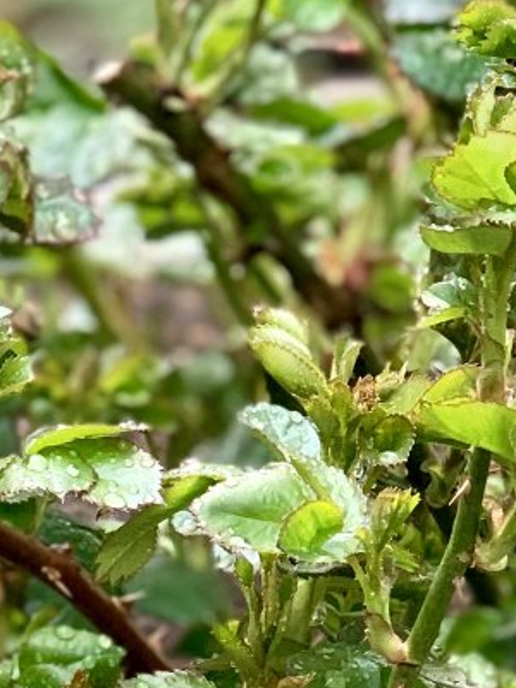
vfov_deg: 9.4
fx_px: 4134
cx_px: 108
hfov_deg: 7.1
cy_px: 810
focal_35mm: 208
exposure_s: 1/80
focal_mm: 6
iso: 125
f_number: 2.4
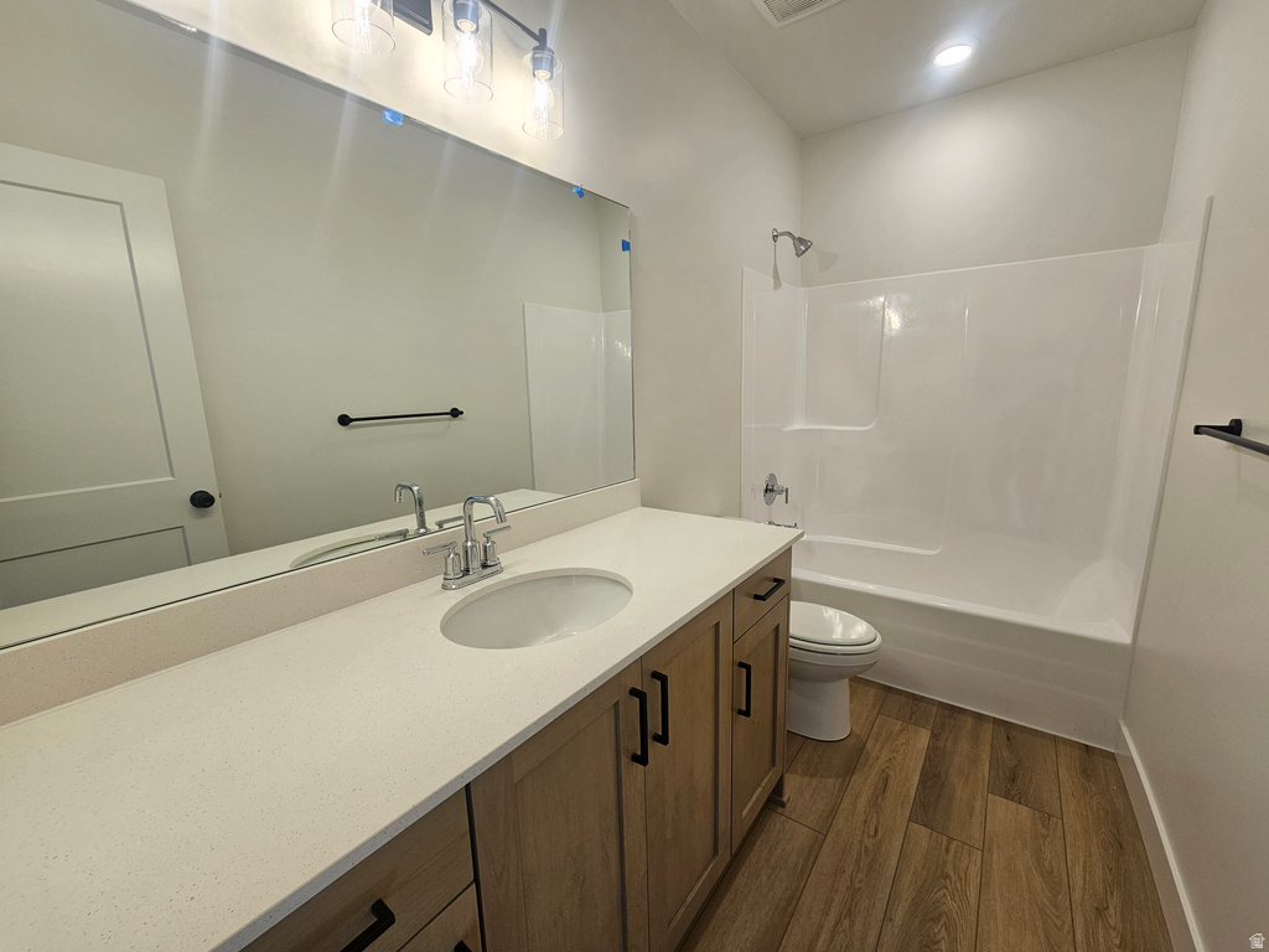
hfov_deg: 106.2
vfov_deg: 89.9
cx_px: 634
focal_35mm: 13
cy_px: 476
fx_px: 477
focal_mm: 2.2
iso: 50
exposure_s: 1/60
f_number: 2.2
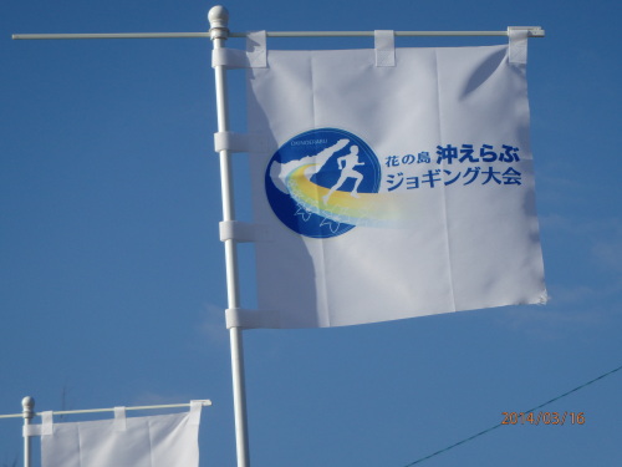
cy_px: 234
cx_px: 311
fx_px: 2516
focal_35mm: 140
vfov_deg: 10.6
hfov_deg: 14.1
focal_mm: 25
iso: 125
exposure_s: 1/800
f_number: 5.9
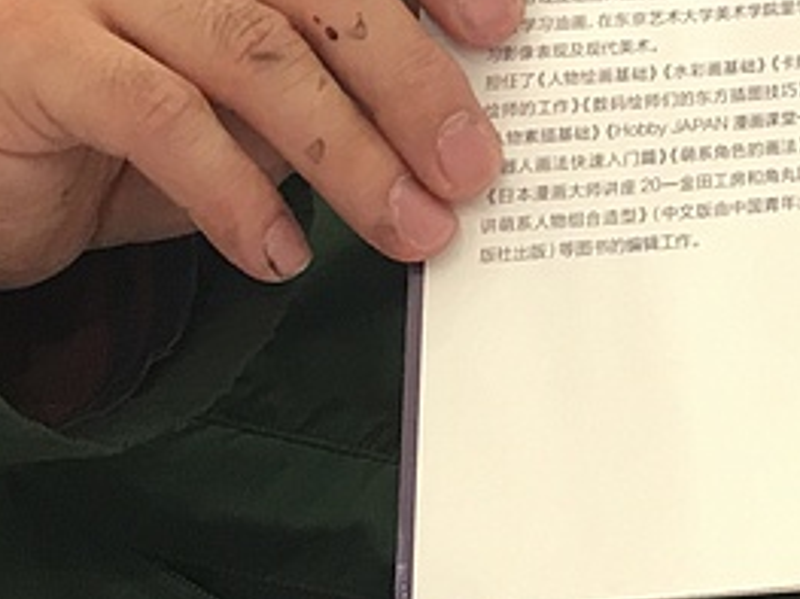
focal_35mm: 141
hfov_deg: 12.7
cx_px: 1451
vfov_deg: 9.7
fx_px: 3257
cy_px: -620
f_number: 2.2
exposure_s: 1/33
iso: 32
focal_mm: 4.15
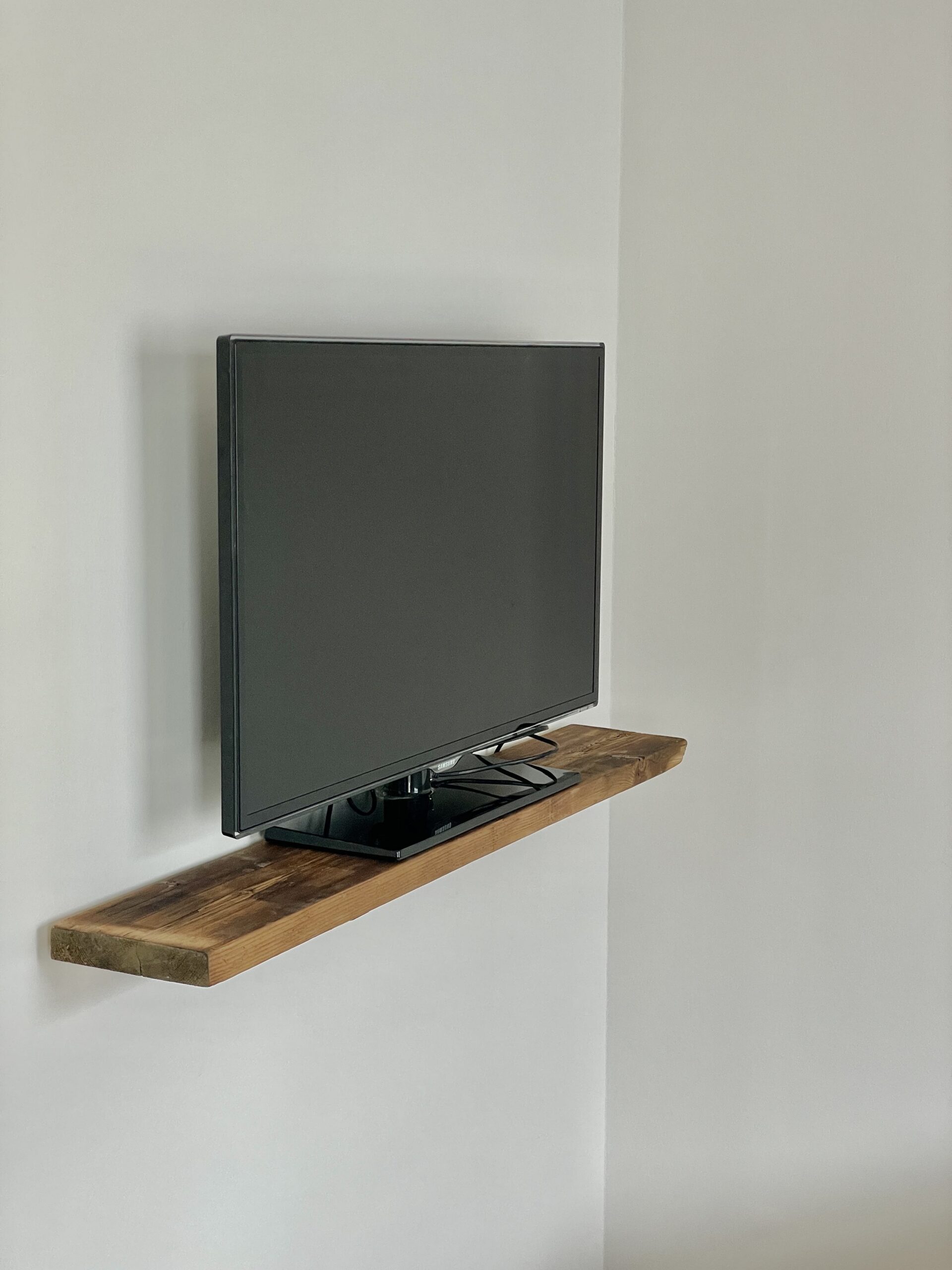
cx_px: 476
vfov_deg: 36.8
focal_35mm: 52
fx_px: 1907
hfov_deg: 28.0
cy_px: 635
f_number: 2
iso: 125
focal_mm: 6
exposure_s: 1/99
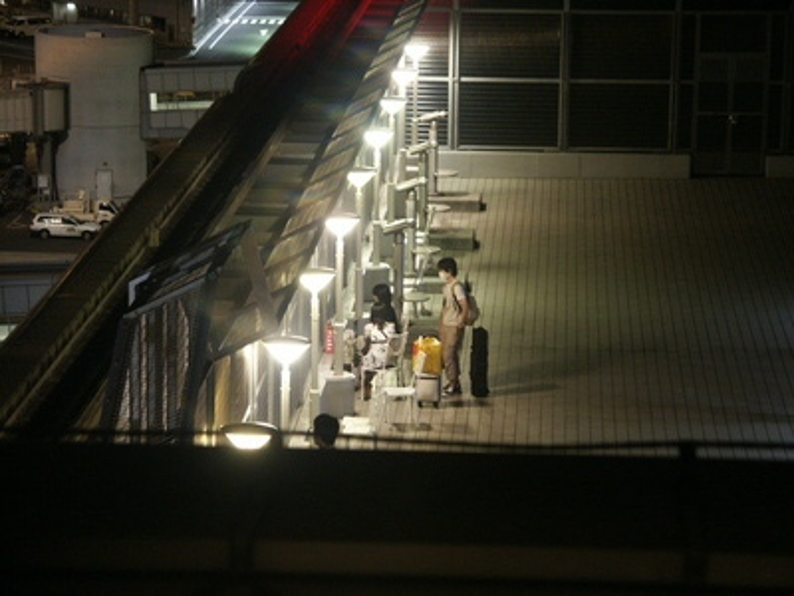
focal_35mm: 149
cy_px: 298
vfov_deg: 10.0
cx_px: 397
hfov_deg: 13.3
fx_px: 3418
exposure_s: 1/6
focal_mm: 37.71
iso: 200
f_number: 3.5
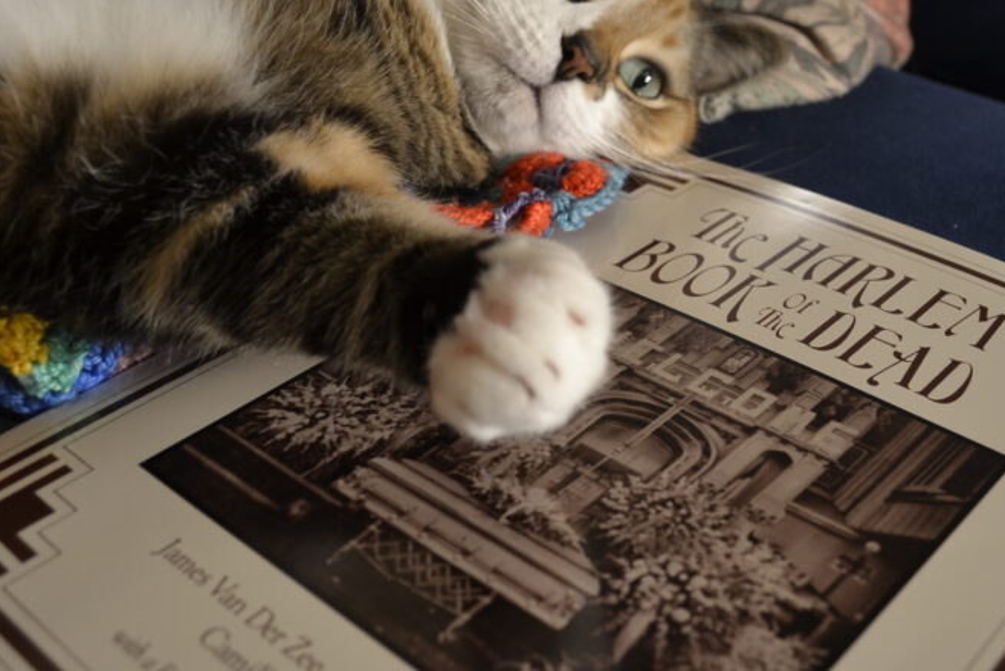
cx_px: 637
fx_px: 1173
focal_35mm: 42
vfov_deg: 31.9
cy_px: 349
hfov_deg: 45.9
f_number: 3.5
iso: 400
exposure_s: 1/5
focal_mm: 18
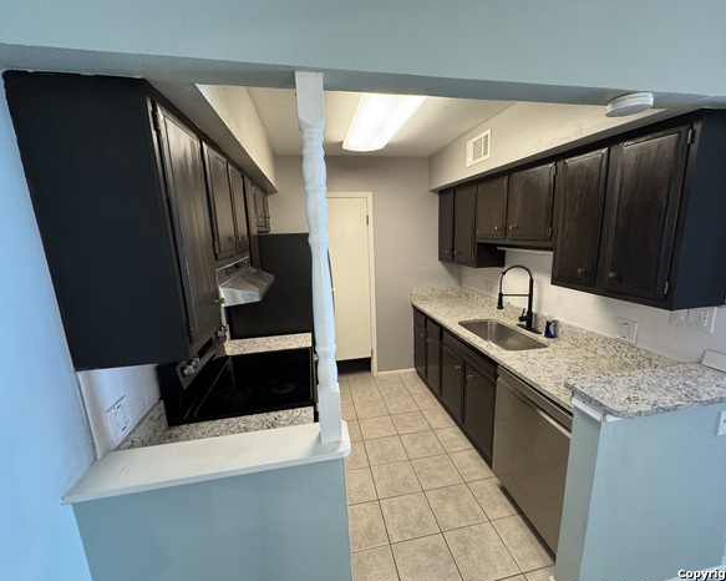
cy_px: 297
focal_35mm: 15
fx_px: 322
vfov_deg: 84.0
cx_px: 379
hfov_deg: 96.8
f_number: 2.2
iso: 250
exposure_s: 1/60
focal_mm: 2.22
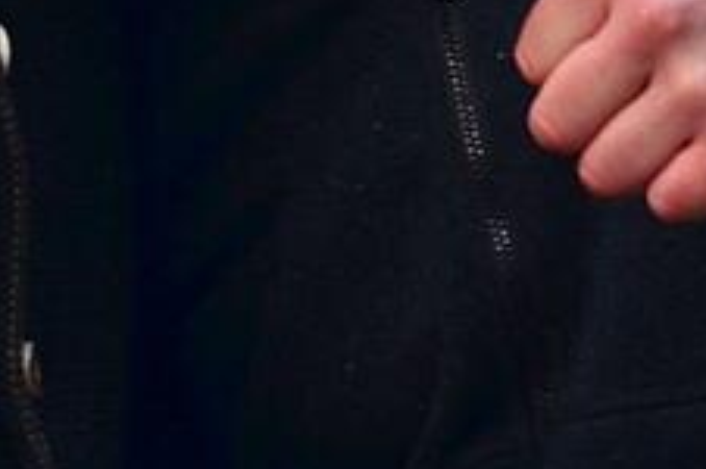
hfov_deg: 2.9
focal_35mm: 716
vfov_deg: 1.9
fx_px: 14021
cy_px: -97
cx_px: 231
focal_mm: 100
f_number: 6
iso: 400
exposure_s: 1/160
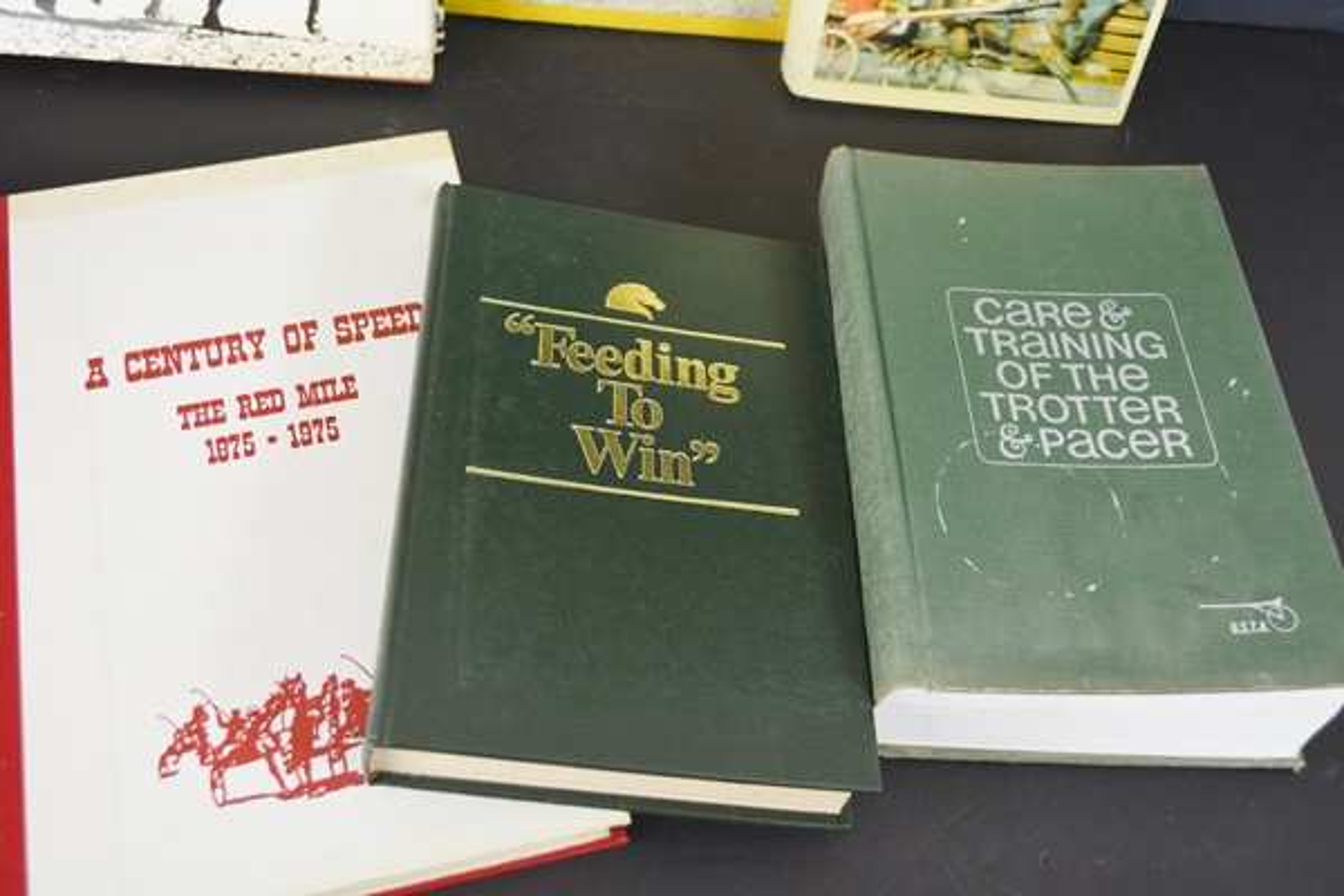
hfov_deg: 49.6
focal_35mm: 39
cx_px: 672
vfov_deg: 34.2
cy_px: 448
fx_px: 1456
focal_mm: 26
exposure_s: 1/60
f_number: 4.2
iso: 450
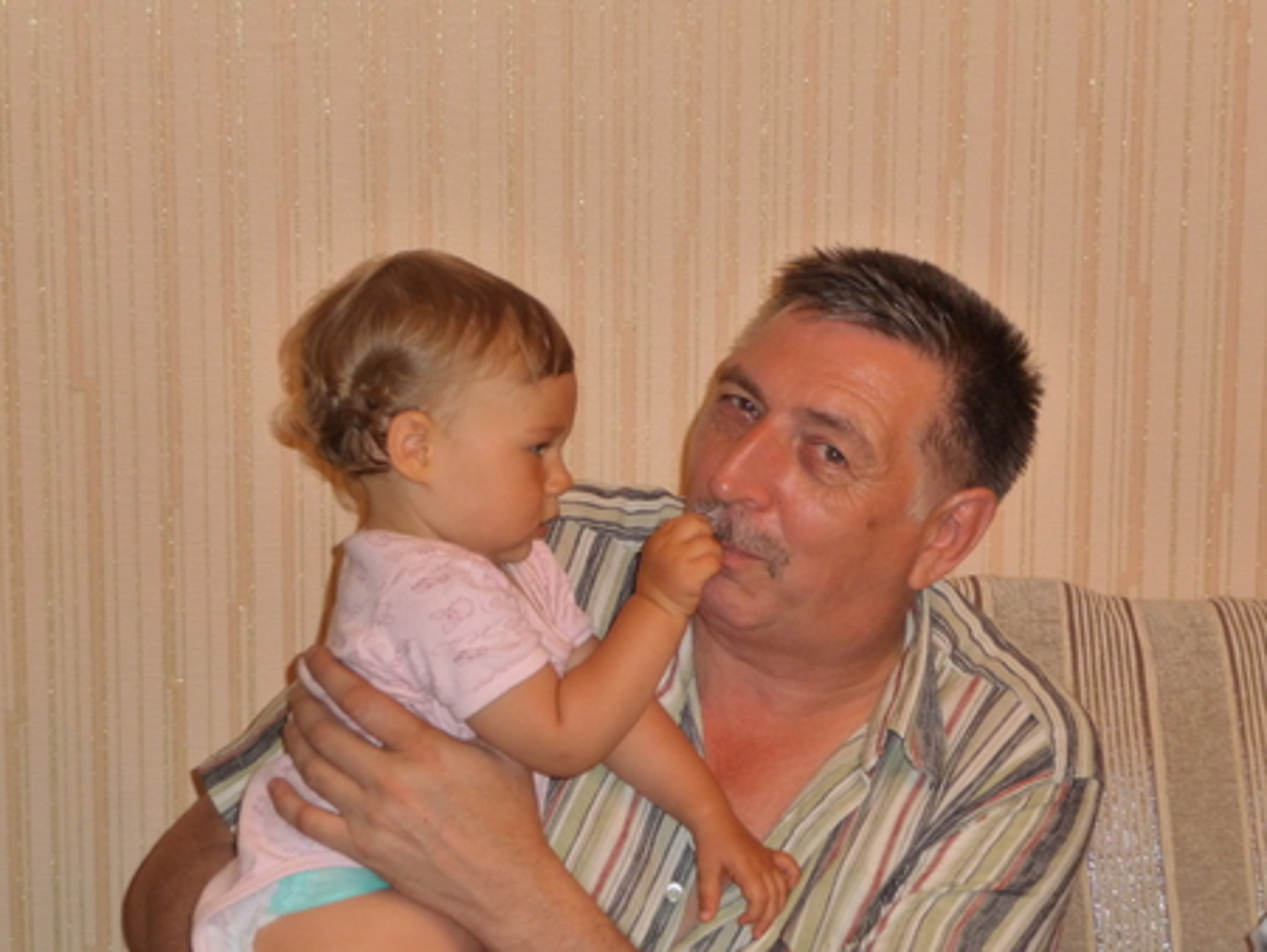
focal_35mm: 112
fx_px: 4102
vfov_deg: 13.2
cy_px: 476
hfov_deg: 17.6
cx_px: 634
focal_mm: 19.1
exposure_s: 1/40
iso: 500
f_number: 4.7
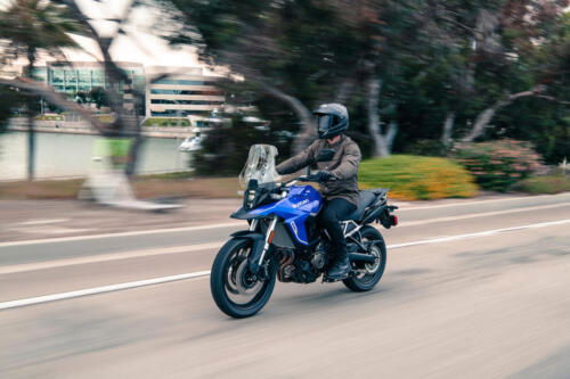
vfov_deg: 30.5
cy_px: 190
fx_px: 696
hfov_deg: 44.5
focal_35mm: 44
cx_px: 285
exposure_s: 1/30
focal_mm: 44
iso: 400
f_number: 11
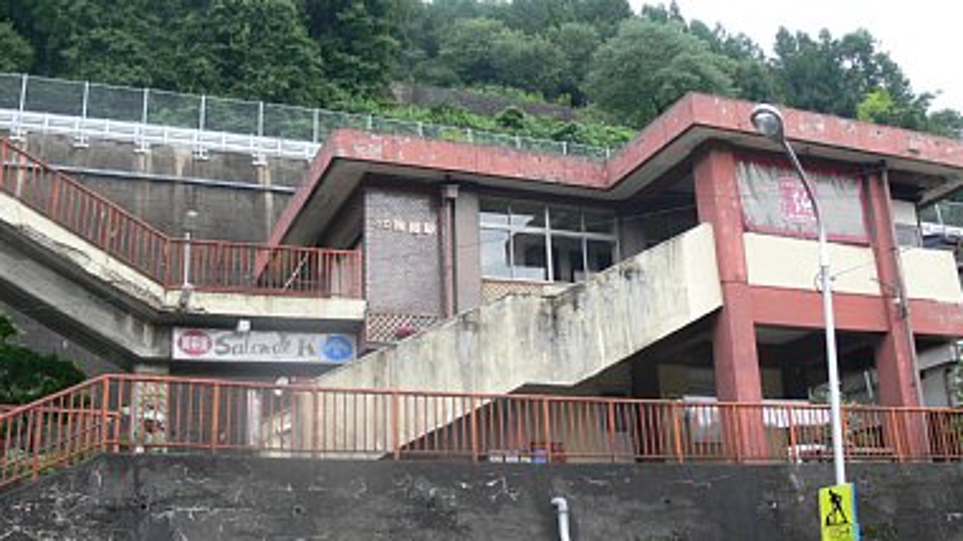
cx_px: 493
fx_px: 1021
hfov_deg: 50.5
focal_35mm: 40
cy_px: 255
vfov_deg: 29.7
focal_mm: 7.4
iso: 80
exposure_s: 1/50
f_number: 3.2
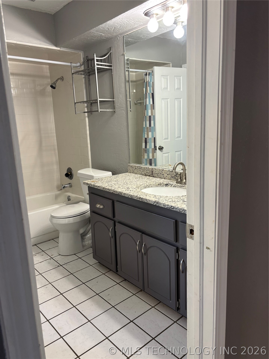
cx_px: 134
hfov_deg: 53.1
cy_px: 180
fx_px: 269
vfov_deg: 67.3
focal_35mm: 26
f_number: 1.6
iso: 160
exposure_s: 1/60
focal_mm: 5.96
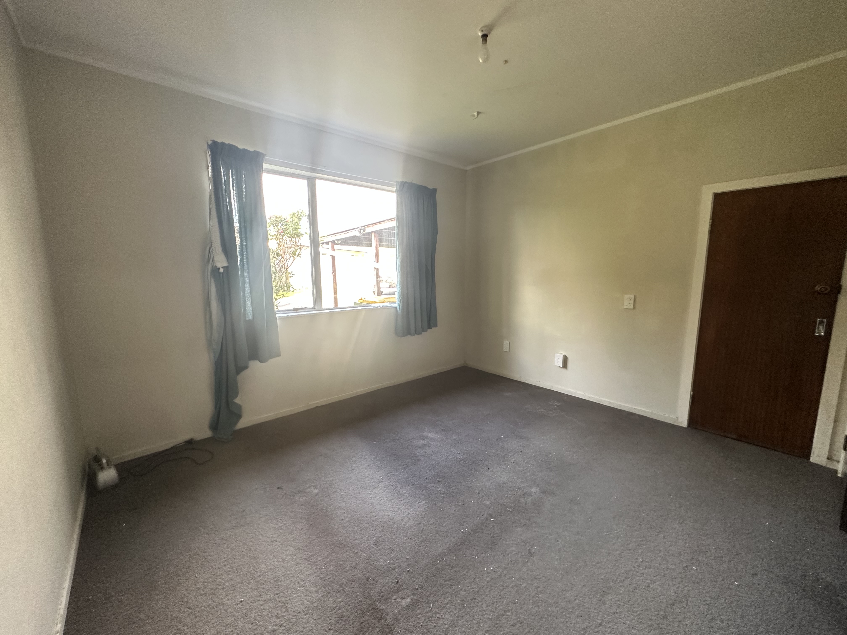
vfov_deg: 85.7
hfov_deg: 102.1
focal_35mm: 14
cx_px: 424
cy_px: 318
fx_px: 343
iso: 320
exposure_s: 1/80
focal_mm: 2.22
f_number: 2.2
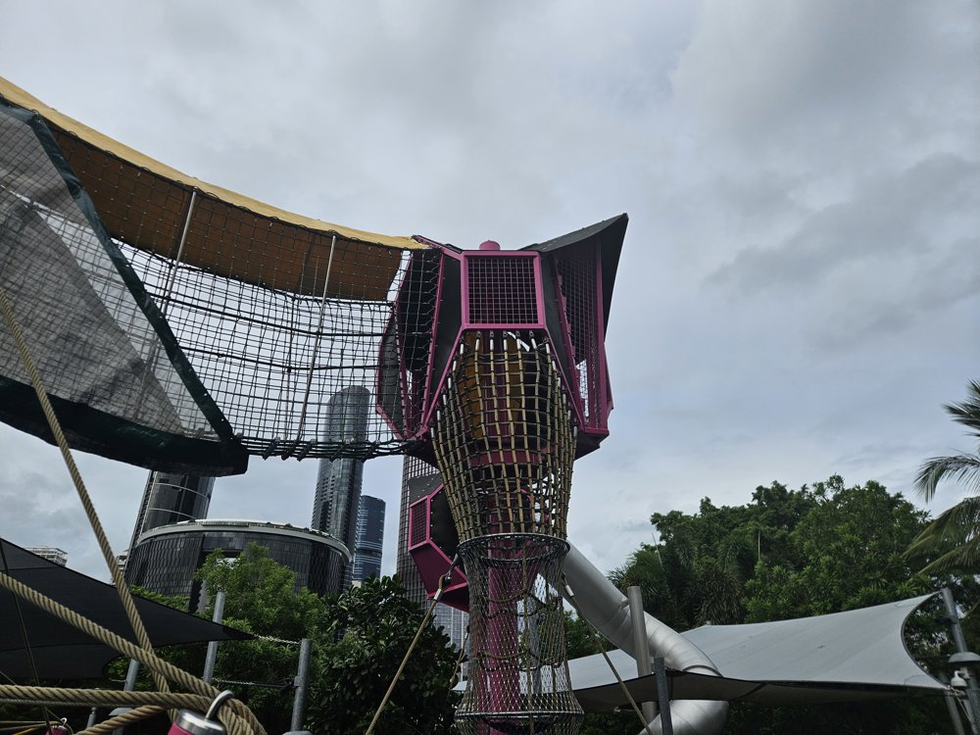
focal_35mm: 23
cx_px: 490
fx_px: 651
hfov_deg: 73.9
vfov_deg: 58.9
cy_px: 368
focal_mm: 5.4
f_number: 1.8
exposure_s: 1/2122
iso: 25
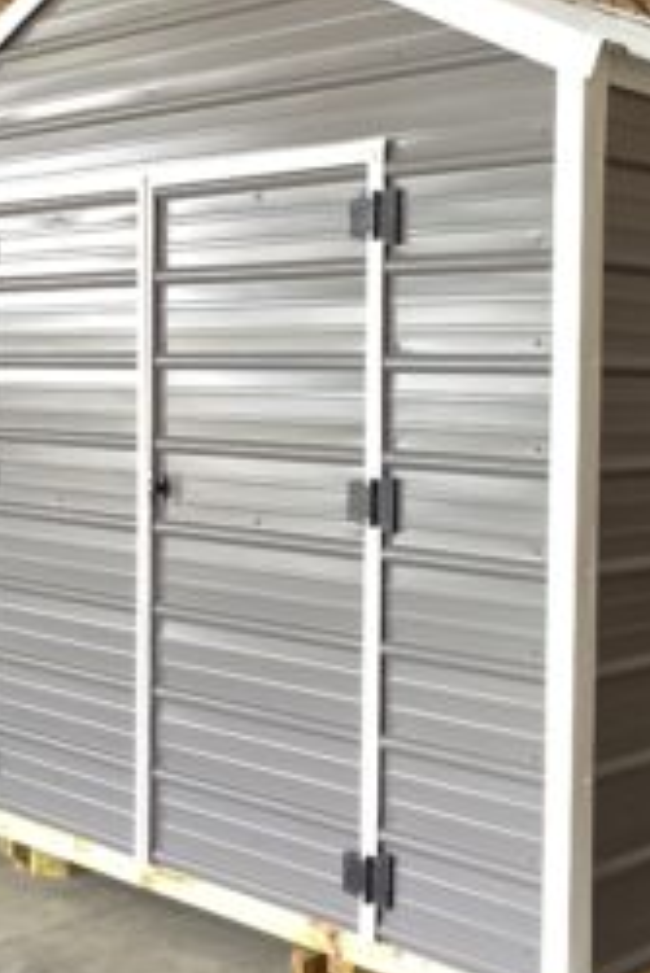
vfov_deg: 35.6
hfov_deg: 23.6
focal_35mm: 56
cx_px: 578
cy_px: 475
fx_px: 1514
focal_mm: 3.3
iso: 320
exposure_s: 1/30
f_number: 2.4
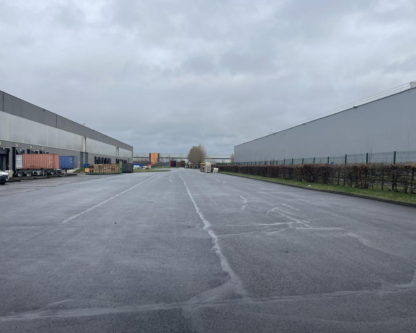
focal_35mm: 28
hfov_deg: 62.2
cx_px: 221
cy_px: 172
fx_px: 345
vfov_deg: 51.5
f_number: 1.6
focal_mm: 4.2
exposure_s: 1/3040
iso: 32
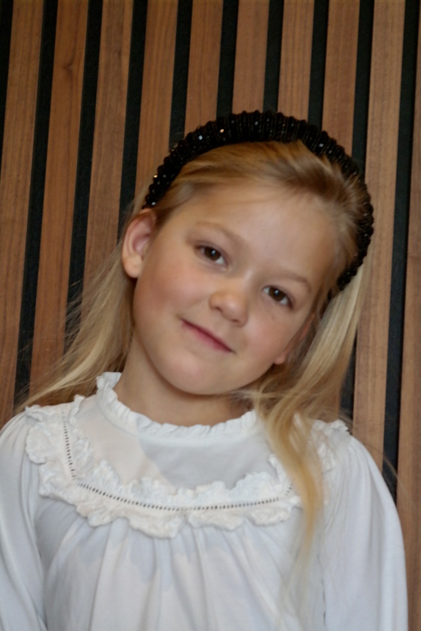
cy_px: 316
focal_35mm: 77
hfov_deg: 17.7
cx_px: 210
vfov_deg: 26.3
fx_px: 1351
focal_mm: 50
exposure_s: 1/60
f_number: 5.6
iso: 3200
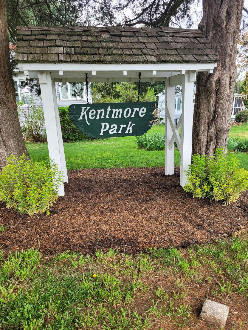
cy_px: 165
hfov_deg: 53.1
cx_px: 124
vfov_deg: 67.3
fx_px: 248
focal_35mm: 26
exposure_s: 1/198
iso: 40
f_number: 1.8
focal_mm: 5.4
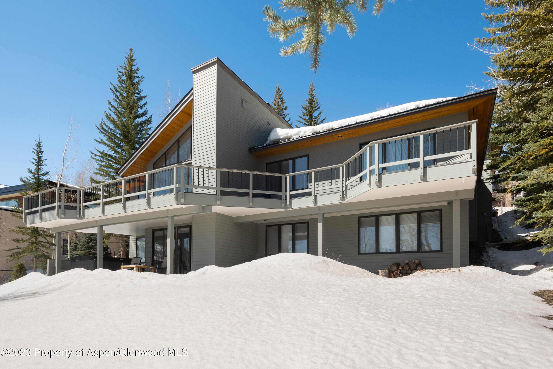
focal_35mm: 19
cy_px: 184
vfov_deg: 64.5
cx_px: 276
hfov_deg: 86.9
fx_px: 292
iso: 160
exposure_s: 1/640
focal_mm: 19
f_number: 7.1
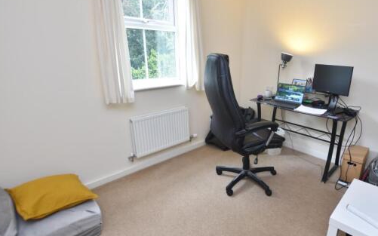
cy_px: 117
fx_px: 206
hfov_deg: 83.3
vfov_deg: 59.6
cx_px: 239
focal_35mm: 20
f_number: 3.5
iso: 140
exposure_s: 1/15
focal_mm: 10
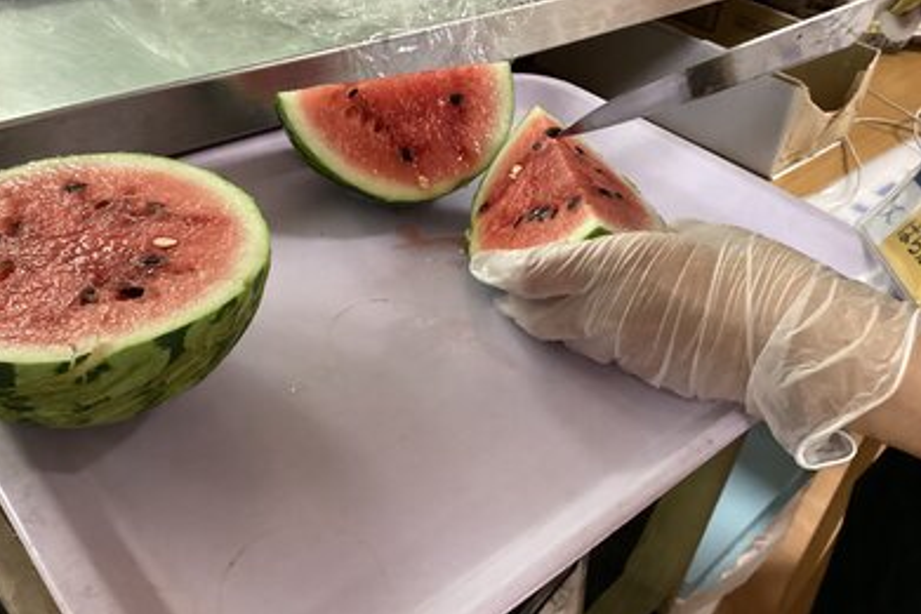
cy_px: 275
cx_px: 452
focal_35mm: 33
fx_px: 845
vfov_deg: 40.0
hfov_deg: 57.2
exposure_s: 1/60
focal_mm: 3.3
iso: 320
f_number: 2.4
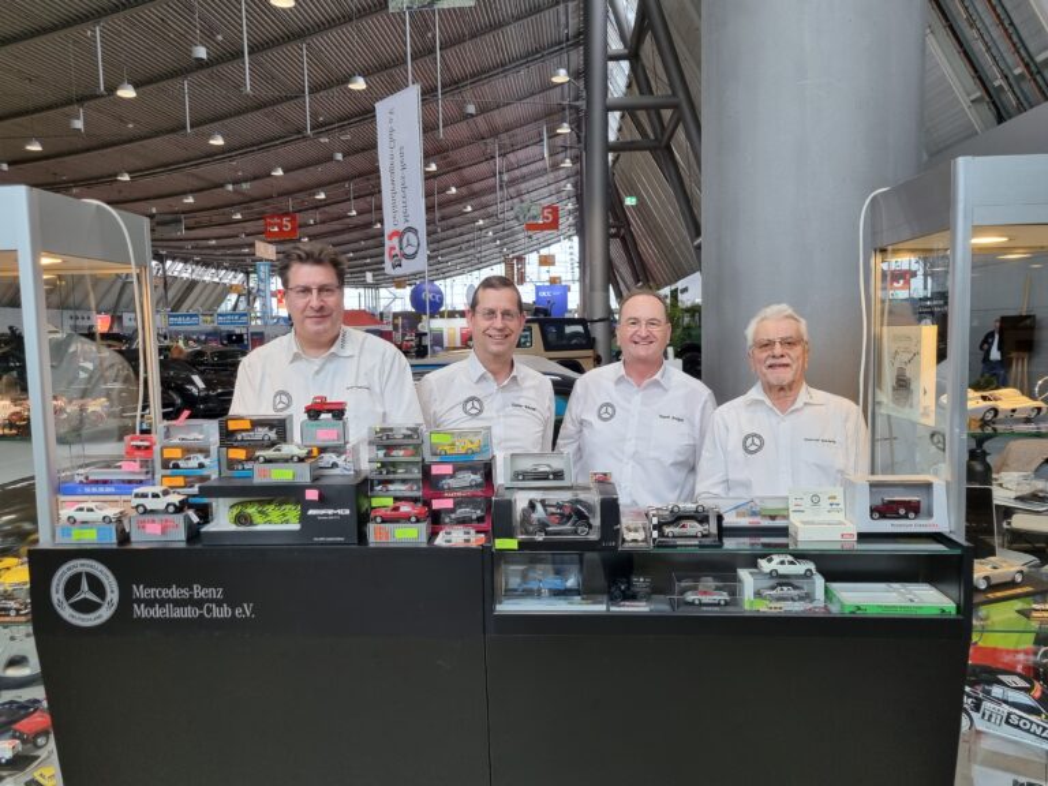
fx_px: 787
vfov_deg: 53.1
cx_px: 524
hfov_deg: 67.3
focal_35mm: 26
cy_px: 393
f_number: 1.8
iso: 100
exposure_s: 1/100
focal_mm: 5.4
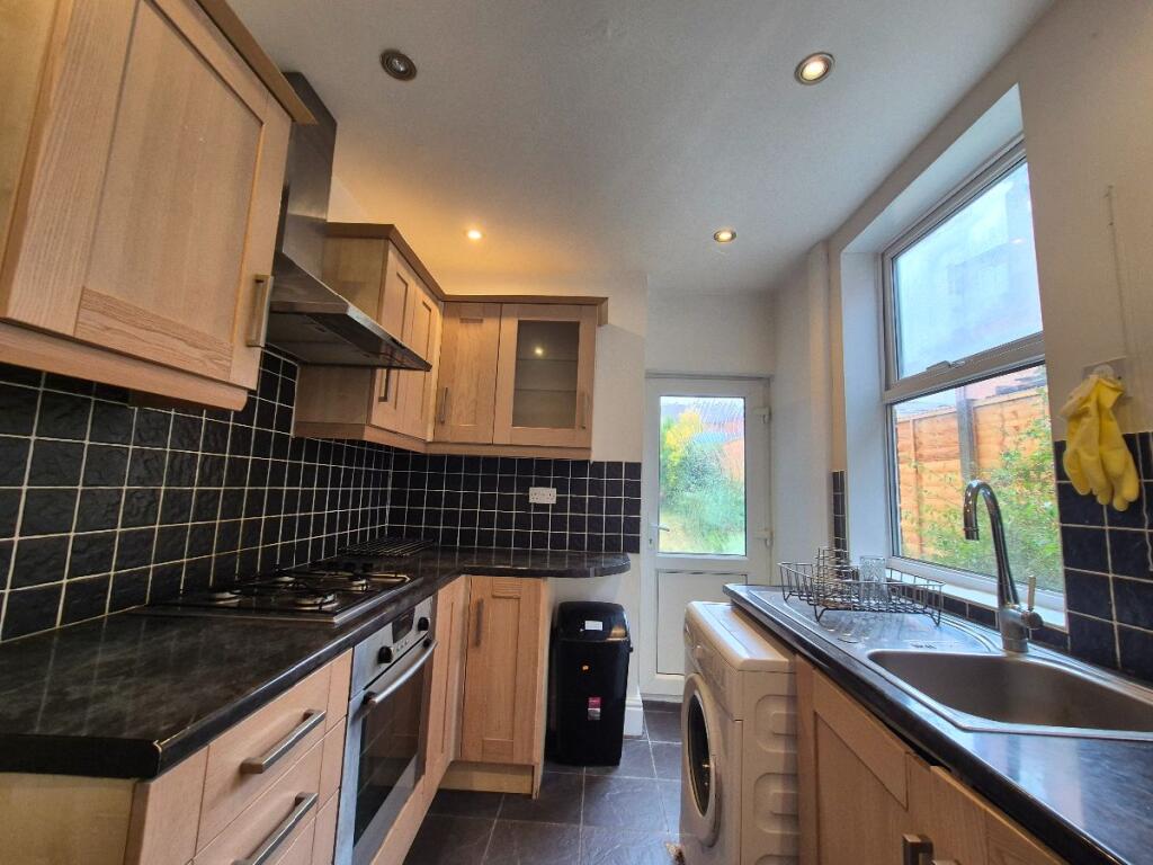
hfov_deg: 106.2
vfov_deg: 89.9
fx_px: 433
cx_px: 576
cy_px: 432
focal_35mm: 13
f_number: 2.2
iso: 100
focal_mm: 2.2
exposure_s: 1/50
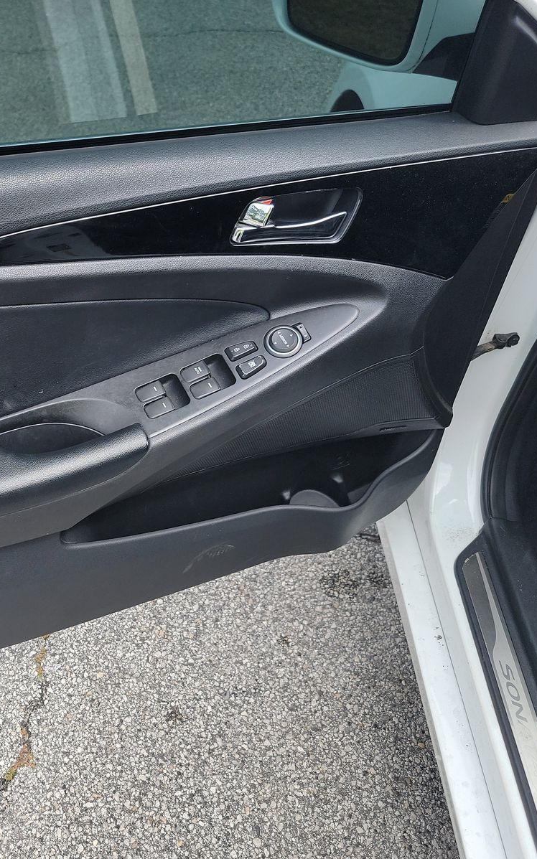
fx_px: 796
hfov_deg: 35.7
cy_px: 430
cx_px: 86
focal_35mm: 34
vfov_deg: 56.7
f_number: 1.8
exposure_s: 1/284
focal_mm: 6.7
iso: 50
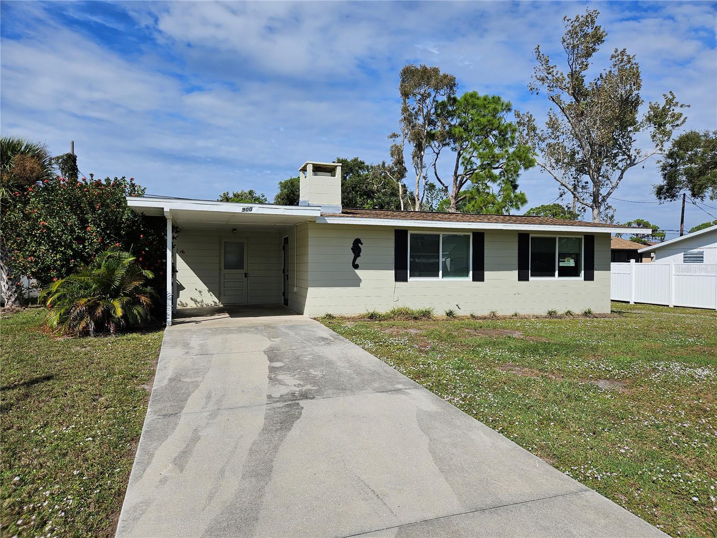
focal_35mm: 23
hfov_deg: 73.9
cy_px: 269
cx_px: 358
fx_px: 476
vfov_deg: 58.9
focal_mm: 5.4
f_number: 1.8
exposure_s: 1/3282
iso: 25
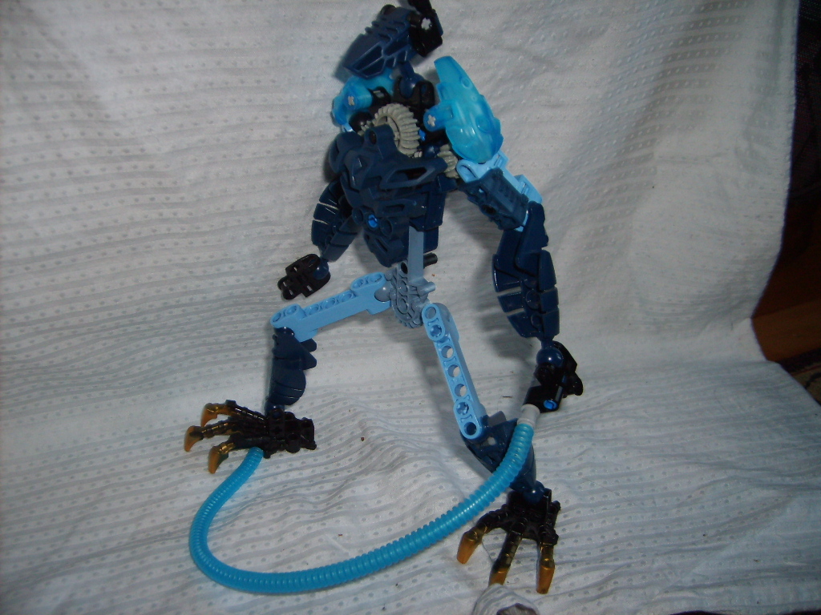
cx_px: 410
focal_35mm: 35
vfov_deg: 40.7
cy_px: 308
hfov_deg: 52.6
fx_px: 830
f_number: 2.8
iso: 100
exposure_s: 1/45
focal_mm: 5.8
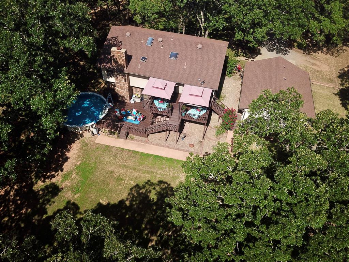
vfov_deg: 53.1
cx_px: 174
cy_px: 131
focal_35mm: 26
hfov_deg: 67.3
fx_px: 262
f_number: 2.2
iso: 100
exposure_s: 1/1770
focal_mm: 4.7
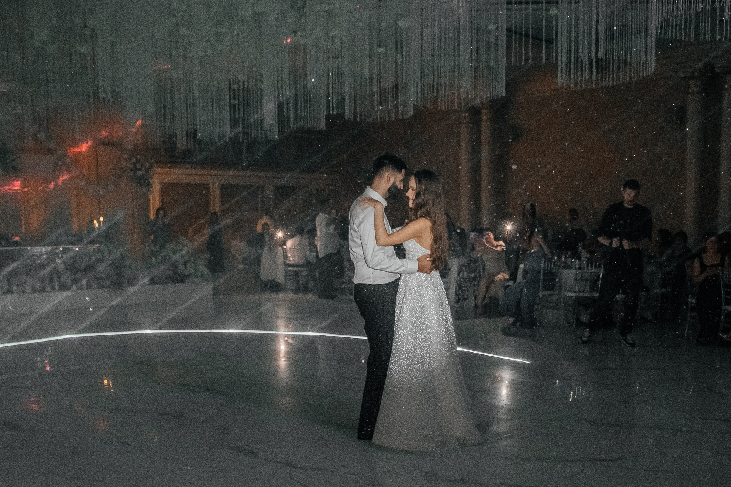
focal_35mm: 31
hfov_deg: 60.2
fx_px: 629
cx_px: 329
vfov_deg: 42.0
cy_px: 301
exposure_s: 1/250
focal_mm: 24
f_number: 3.2
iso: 8000
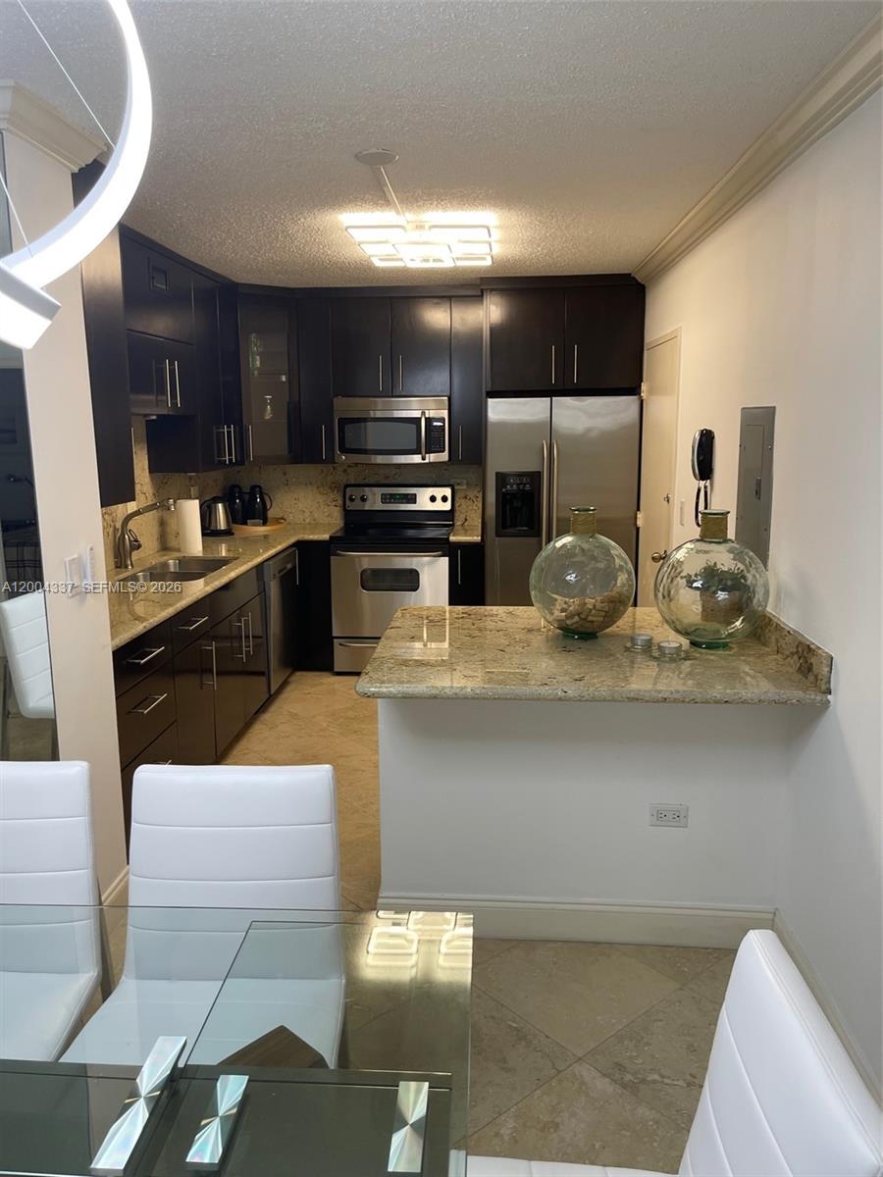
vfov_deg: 67.3
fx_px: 884
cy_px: 588
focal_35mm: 26
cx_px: 442
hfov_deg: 53.1
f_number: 1.6
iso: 64
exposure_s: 1/112
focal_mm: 5.1
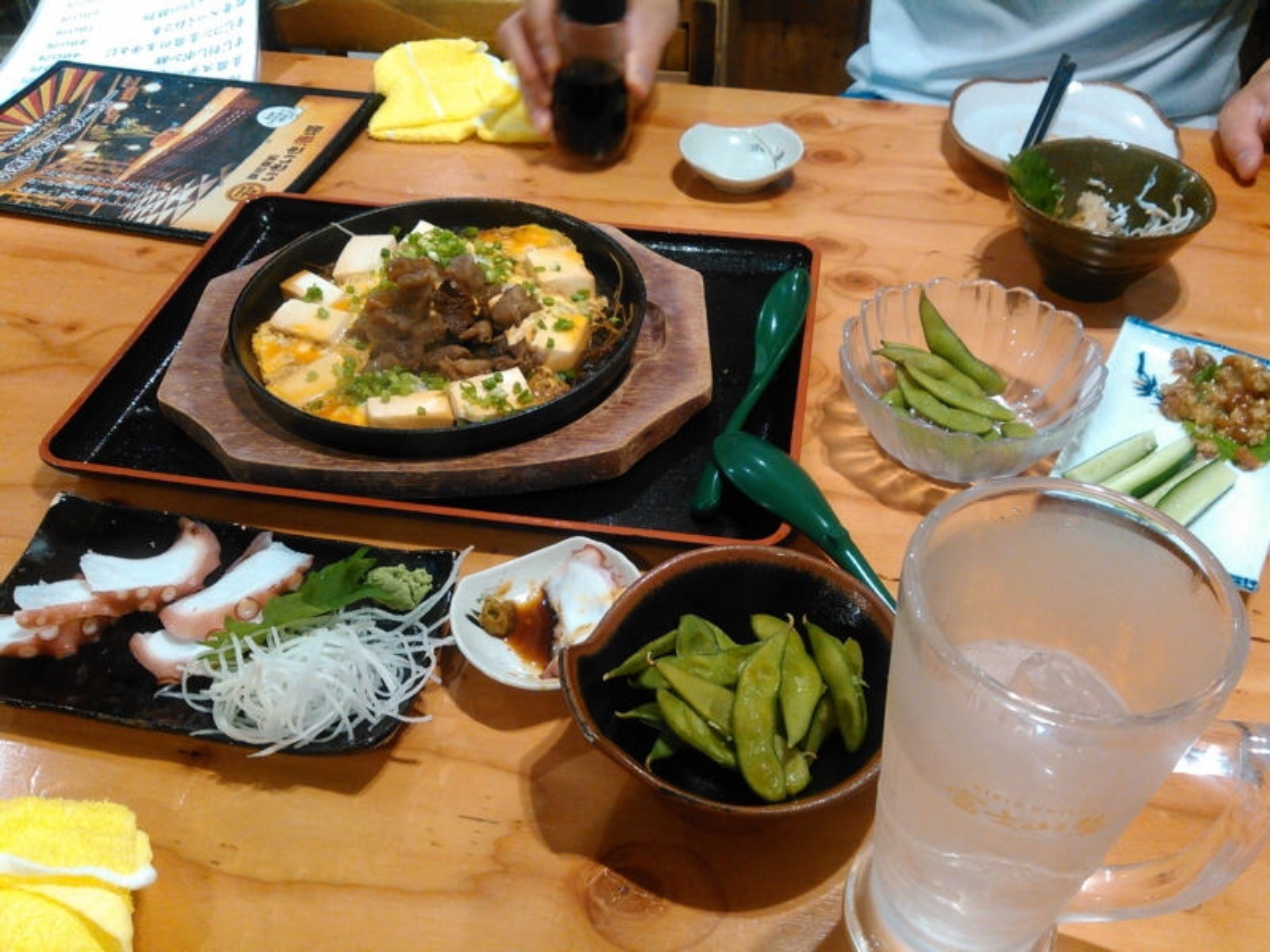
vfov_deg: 46.8
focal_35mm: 30
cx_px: 635
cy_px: 476
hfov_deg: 60.0
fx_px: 1101
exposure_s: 1/15.1
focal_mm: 4
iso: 320
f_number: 2.4
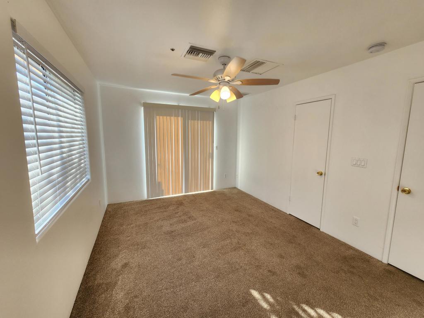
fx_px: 159
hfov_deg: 106.2
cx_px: 212
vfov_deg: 89.9
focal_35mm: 13
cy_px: 159
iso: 64
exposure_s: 1/60
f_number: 2.2
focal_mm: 2.2
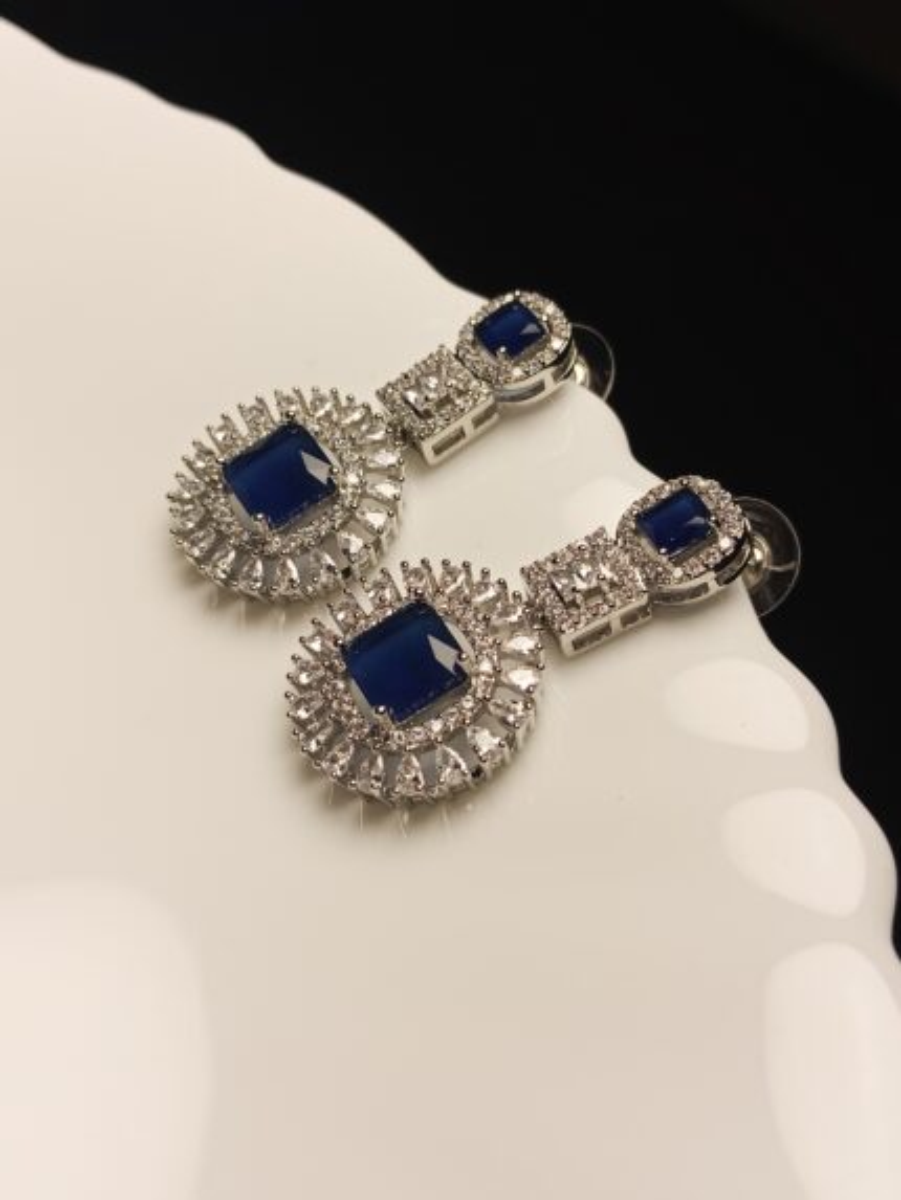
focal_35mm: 39
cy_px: 600
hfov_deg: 36.8
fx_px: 1353
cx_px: 450
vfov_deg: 47.9
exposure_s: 1/156
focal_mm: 3.98
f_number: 1.8
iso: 50
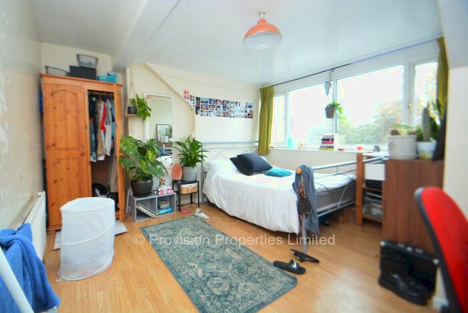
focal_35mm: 15
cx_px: 234
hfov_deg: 100.3
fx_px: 195
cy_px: 156
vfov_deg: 77.4
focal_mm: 10
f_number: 4
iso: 800
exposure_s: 1/60
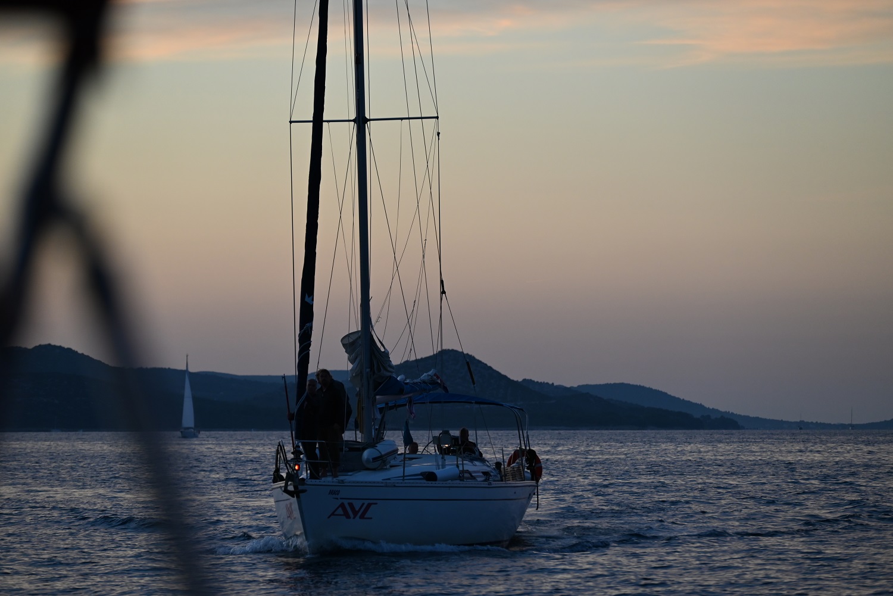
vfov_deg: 7.6
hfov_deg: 11.4
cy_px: 298
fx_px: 4466
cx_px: 446
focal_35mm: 180
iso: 1000
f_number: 5
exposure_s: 1/500
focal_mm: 180
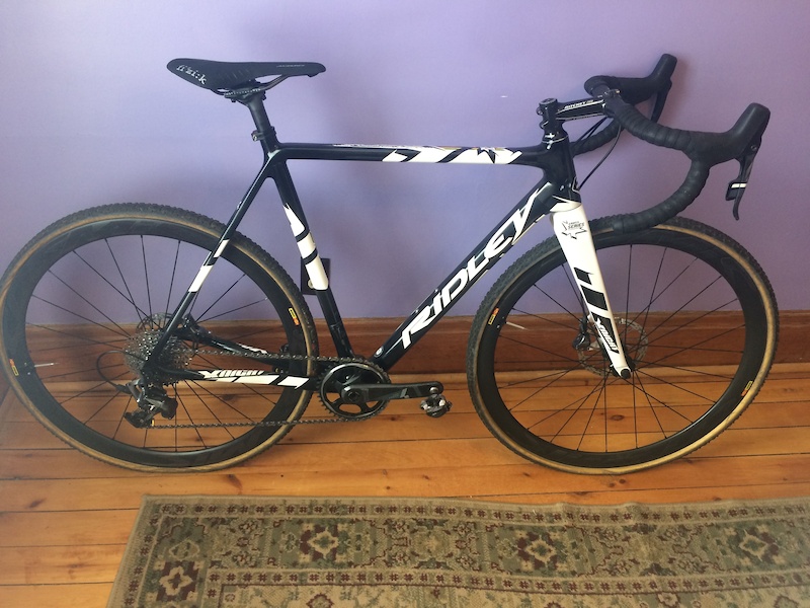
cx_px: 405
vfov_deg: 48.2
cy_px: 304
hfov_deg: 61.7
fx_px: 679
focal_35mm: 29
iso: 64
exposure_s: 1/30
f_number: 2.2
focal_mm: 4.15
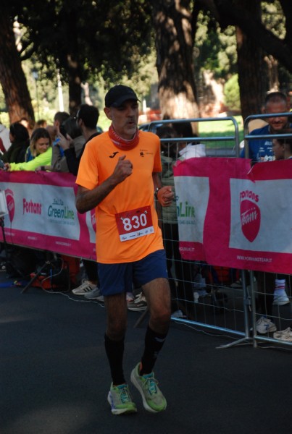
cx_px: 146
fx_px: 1543
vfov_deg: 16.0
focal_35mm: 128
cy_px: 217
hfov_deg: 10.8
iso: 1000
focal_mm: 85
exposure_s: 1/500
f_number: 5.6
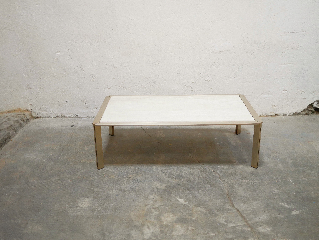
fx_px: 369
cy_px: 120
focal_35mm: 40
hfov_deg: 46.8
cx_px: 160
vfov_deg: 36.0
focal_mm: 20
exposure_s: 1/60
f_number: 1.7
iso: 1000
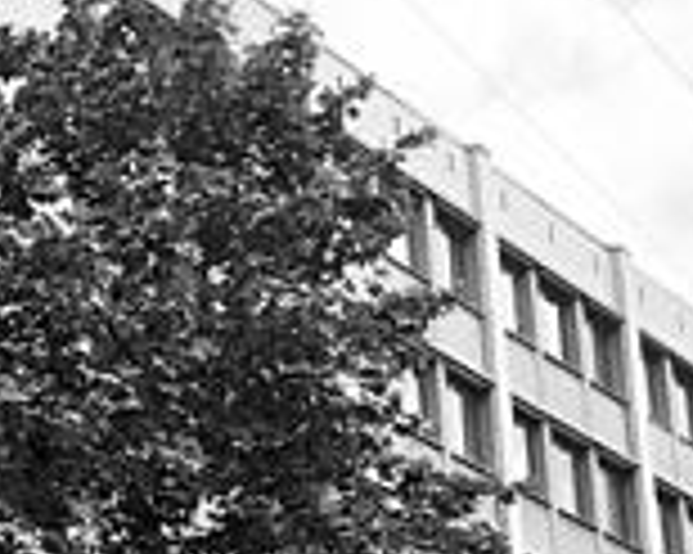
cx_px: -353
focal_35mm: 112
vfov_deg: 13.0
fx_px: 2296
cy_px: 849
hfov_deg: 15.8
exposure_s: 1/1282
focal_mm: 4.15
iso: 32
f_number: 2.2
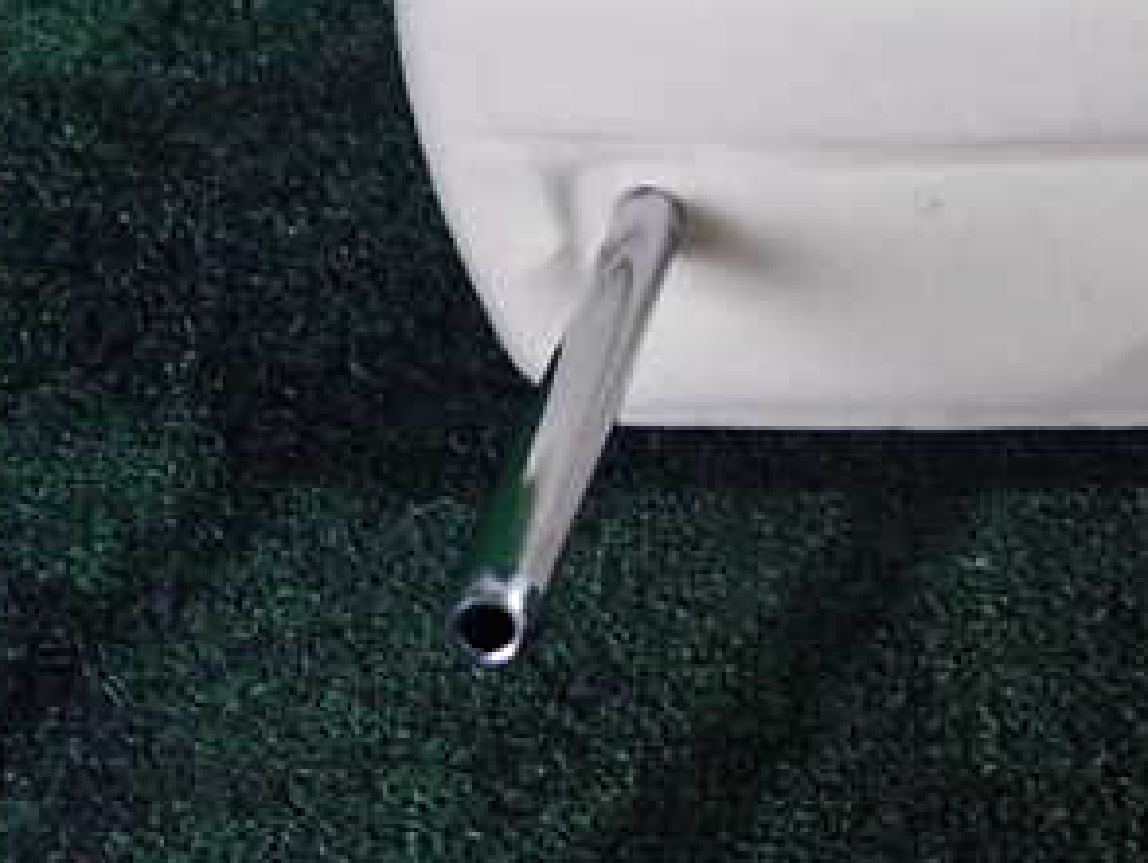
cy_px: 117
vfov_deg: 27.7
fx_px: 1693
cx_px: 992
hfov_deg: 35.6
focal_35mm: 51
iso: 500
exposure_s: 1/30
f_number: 2
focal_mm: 4.5
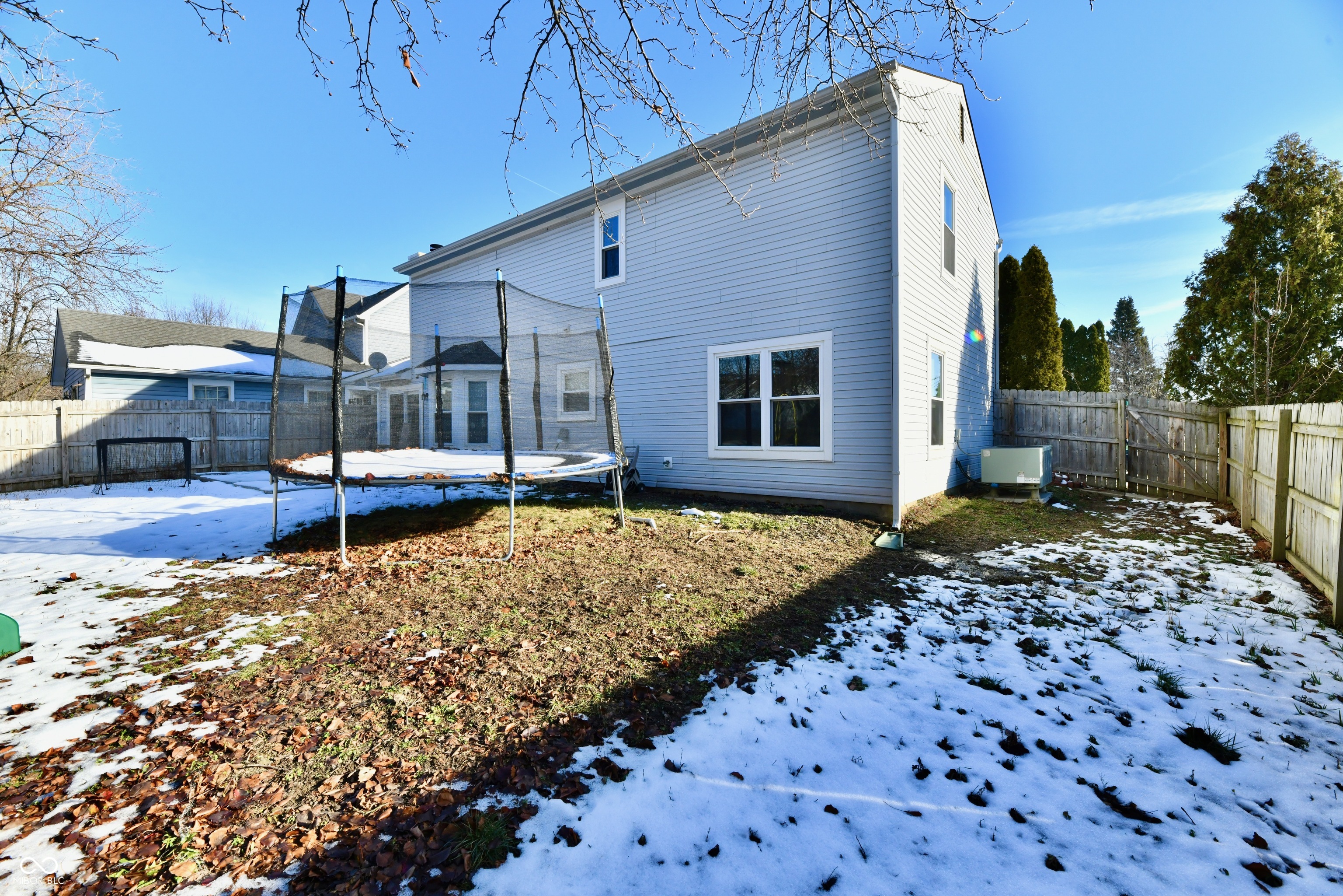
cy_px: 448
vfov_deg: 81.2
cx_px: 672
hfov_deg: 104.3
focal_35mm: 14
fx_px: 522
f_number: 13
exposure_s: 1/640
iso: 640
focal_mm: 14
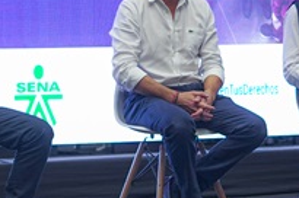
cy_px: -89
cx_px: 90
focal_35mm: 220
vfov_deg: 6.2
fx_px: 1824
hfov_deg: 9.4
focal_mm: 50
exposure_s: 1/320
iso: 1250
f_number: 2.5
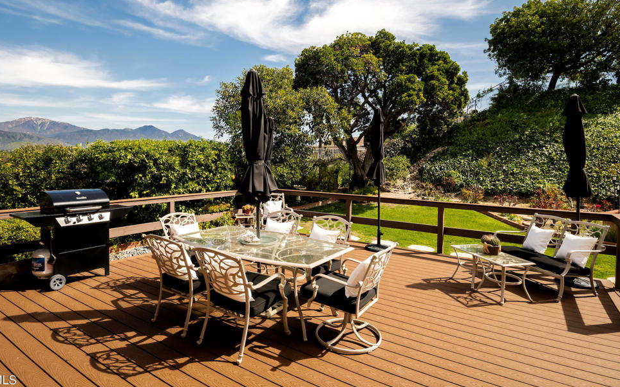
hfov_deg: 70.4
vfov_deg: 47.6
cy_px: 180
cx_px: 303
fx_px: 439
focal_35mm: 26
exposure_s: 1/160
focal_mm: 24
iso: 64
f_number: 10
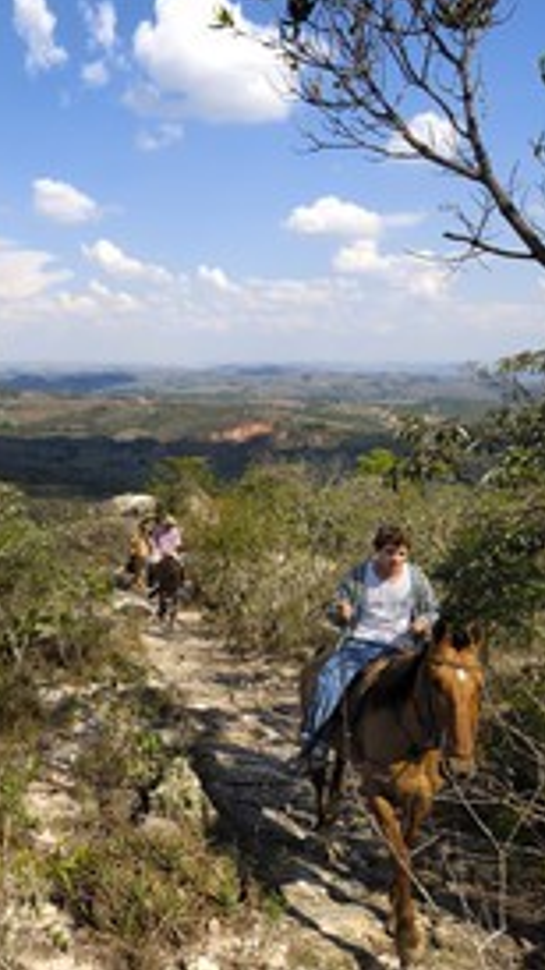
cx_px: 55
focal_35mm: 29
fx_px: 746
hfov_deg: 37.5
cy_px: 485
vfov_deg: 66.1
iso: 100
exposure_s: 1/125
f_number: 10
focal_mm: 12
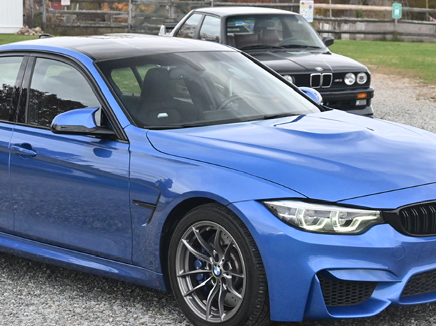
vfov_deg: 15.6
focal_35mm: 95
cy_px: 169
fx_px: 1196
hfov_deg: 20.7
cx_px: 198
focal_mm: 48
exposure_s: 1/500
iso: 4000
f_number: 6.3
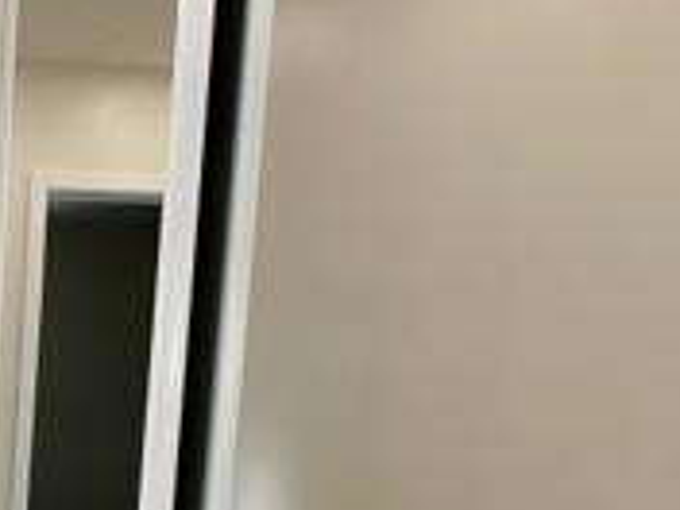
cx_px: -278
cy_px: 510
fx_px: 1002
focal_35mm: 51
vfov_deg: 27.0
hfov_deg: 28.2
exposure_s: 1/99
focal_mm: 2.22
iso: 64
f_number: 2.2
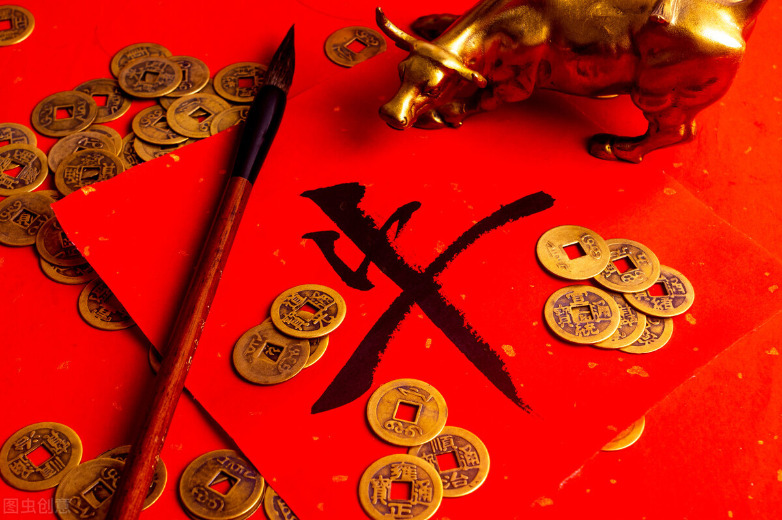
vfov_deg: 25.9
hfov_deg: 38.2
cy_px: 260
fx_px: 1129
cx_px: 391
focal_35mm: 52
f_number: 11
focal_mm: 35
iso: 100
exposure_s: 1/125
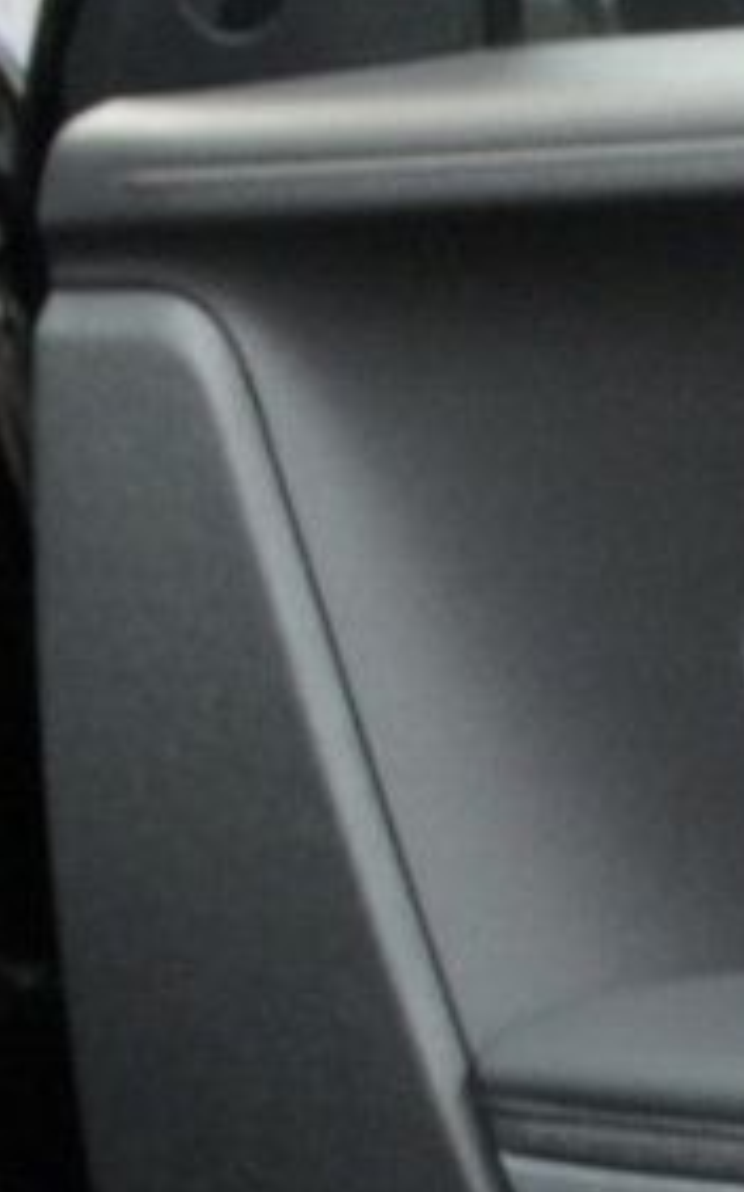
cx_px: 1682
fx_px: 3248
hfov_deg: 11.3
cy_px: 1249
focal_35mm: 100
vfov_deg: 20.0
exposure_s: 1/30
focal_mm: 18
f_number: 3.5
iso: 1600
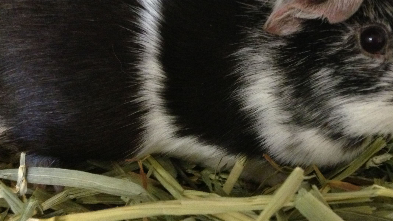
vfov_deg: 21.5
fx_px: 573
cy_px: 33
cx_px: 230
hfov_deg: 37.7
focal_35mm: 55
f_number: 2.4
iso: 640
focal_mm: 4.13
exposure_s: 1/15
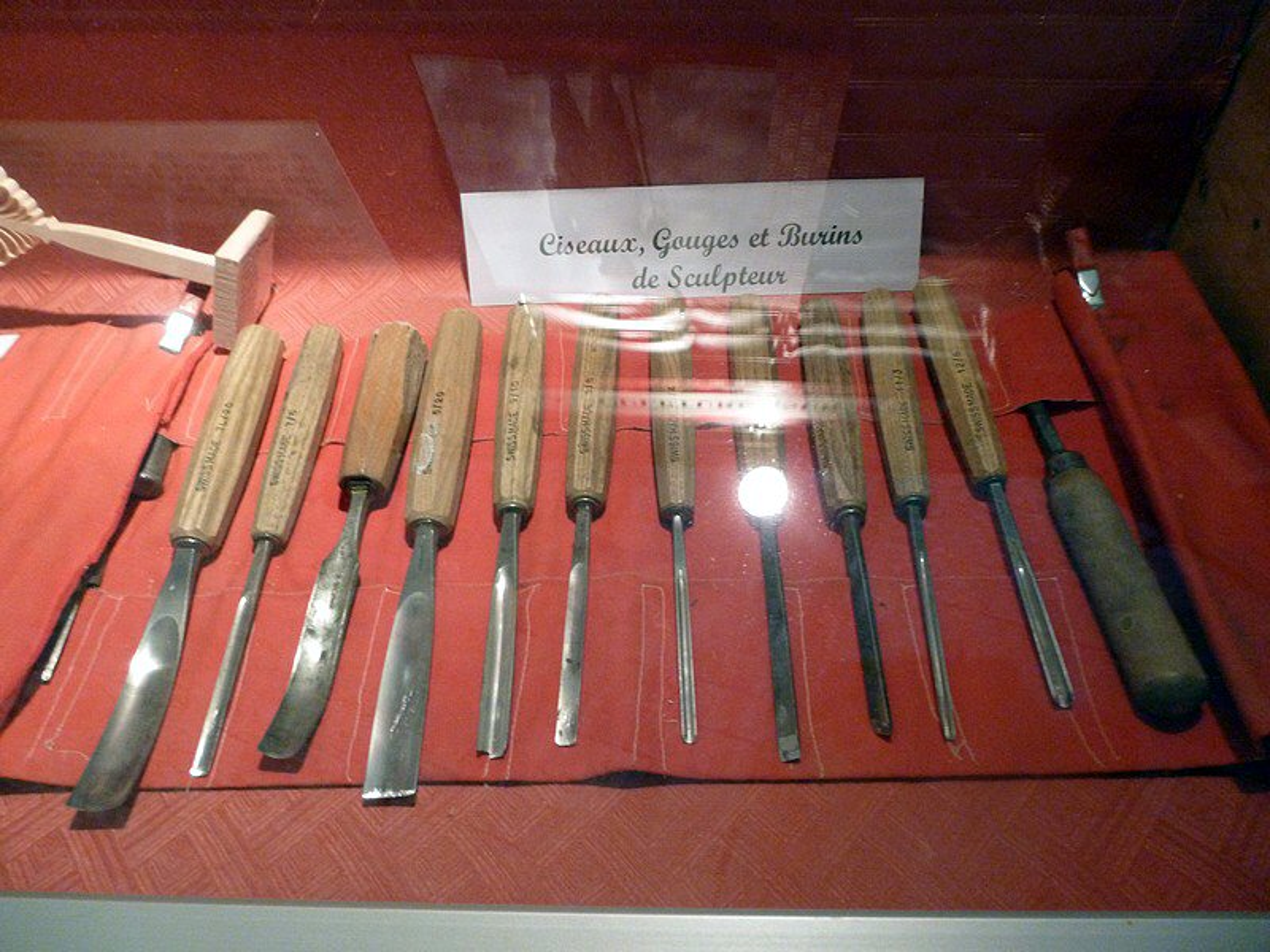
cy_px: 476
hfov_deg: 69.4
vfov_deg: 54.9
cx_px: 635
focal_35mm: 25
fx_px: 917
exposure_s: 1/10
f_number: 3.1
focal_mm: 4.5
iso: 400
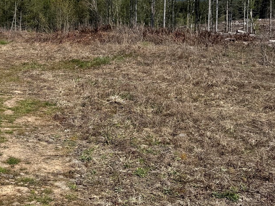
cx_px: 31
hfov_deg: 30.4
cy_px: 27
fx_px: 484
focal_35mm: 61
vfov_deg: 23.5
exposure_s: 1/5319
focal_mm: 6.76
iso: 80
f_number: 1.78
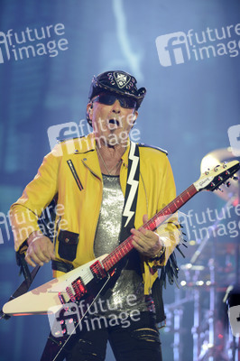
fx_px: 2003
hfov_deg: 6.9
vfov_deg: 10.3
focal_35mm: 200
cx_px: 120
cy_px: 180
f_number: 4
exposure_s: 1/640
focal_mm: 200
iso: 1250
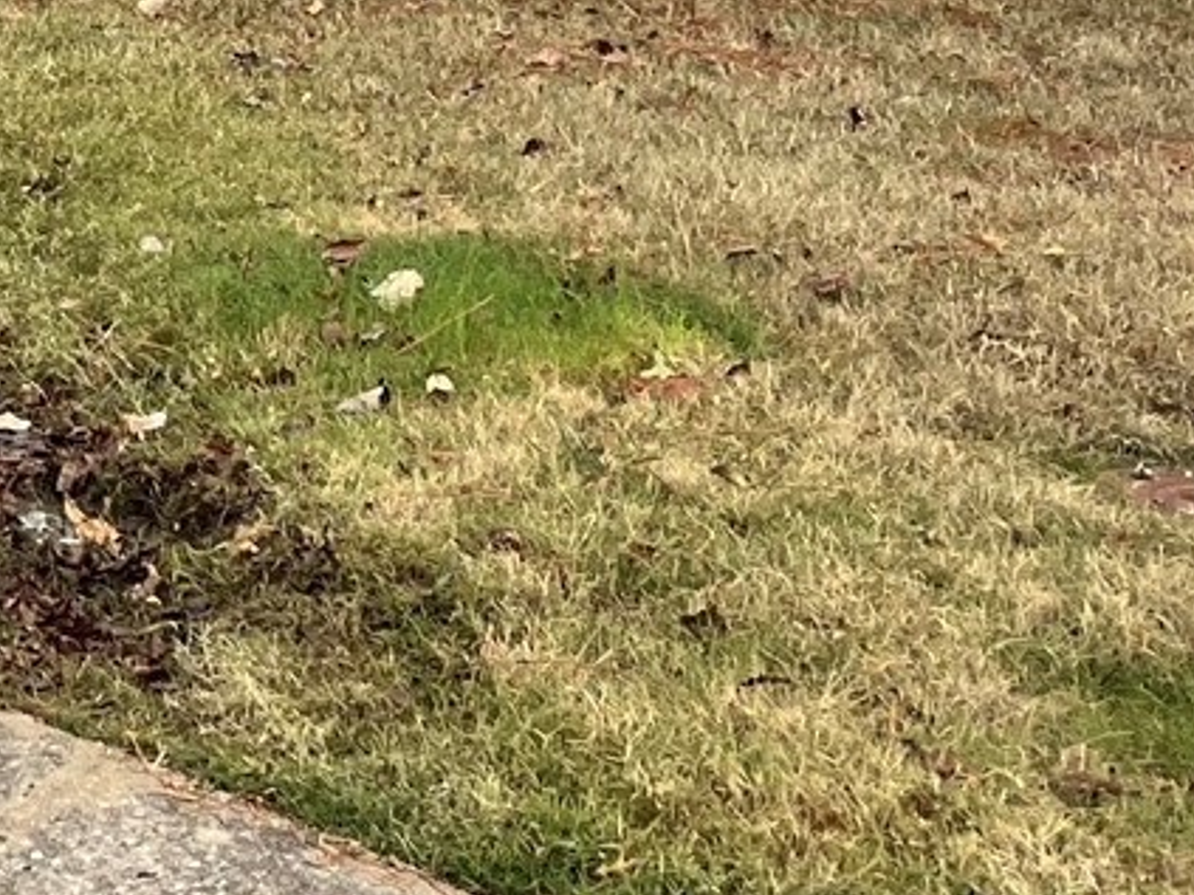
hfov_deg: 15.6
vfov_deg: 11.9
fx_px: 4069
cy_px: -548
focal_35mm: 118
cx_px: -525
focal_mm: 5.1
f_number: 1.6
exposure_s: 1/445
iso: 50
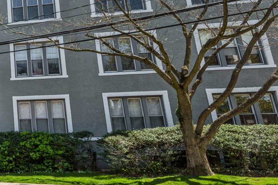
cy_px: 66
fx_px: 270
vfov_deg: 37.6
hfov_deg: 39.4
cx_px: -55
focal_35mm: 35
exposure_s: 1/320
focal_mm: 14
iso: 400
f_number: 11
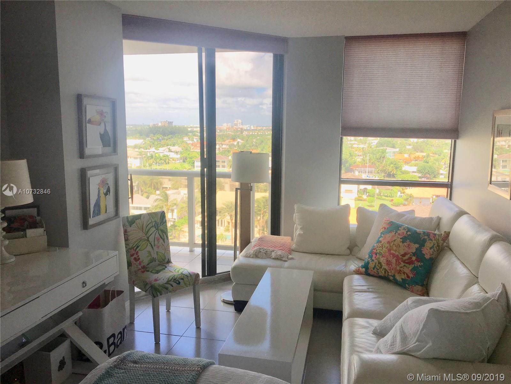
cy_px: 192
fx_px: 428
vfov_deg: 48.2
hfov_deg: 61.7
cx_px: 256
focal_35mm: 29
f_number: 2.2
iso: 25
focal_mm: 4.15
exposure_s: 1/361
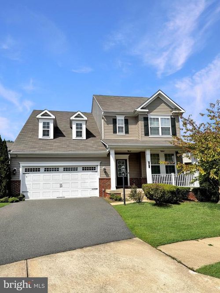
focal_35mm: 24
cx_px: 110
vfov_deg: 71.6
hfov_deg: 56.8
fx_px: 203
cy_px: 146
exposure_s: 1/5348
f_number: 1.78
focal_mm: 6.76
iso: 80
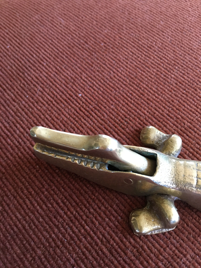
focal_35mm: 29
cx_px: 100
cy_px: 134
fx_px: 225
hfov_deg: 48.2
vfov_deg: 61.7
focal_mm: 4.15
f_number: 2.2
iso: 200
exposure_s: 1/25
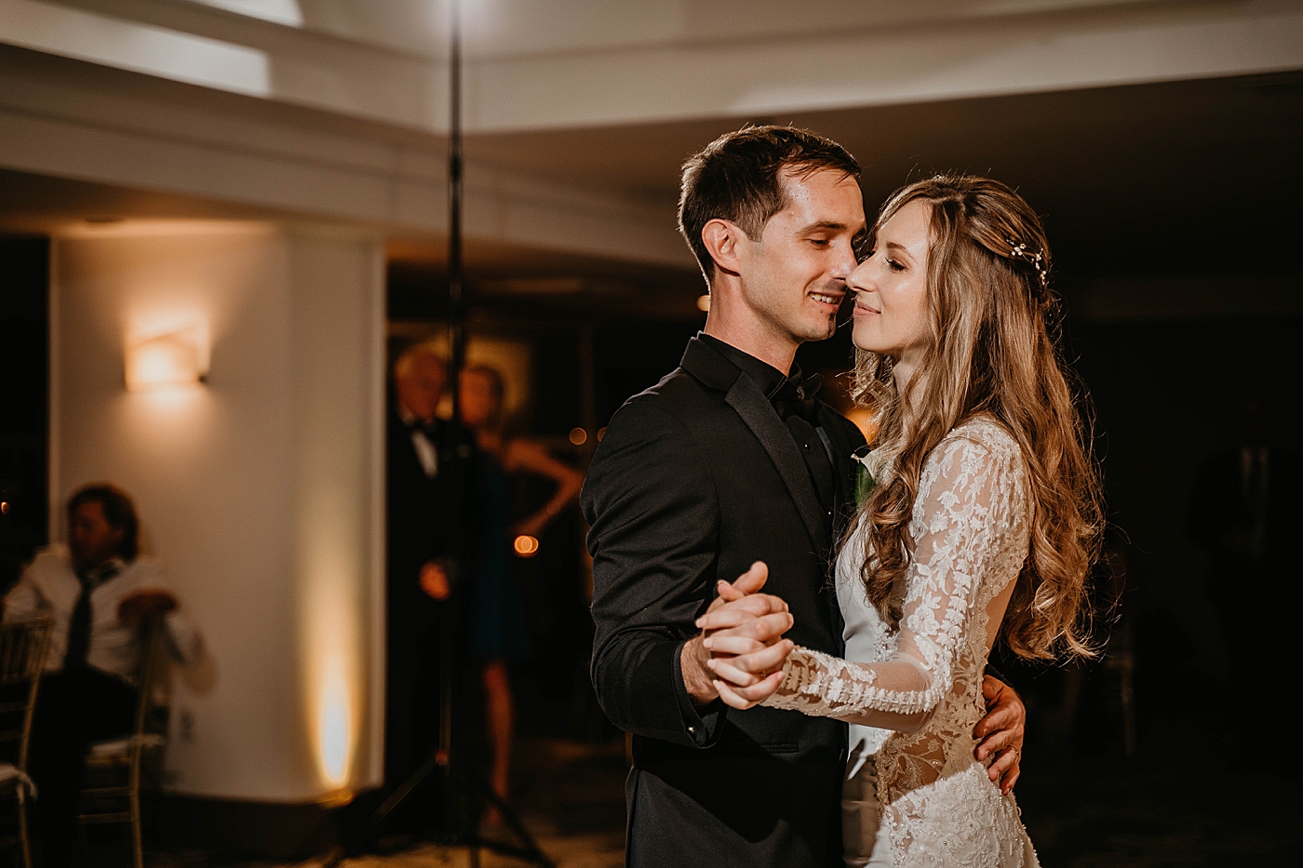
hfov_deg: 27.0
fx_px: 2714
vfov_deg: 18.2
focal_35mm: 75
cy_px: 434
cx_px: 652
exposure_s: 1/250
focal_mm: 75
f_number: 2.8
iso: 640
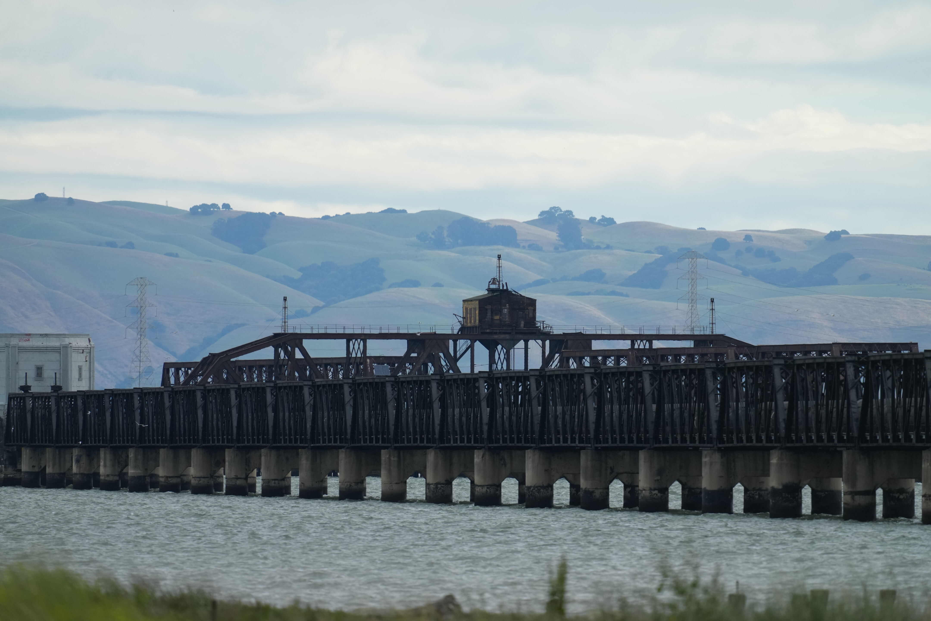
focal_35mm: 600
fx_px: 15515
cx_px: 466
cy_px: 310
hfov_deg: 3.4
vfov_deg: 2.3
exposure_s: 1/2000
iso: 640
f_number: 5.6
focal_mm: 600
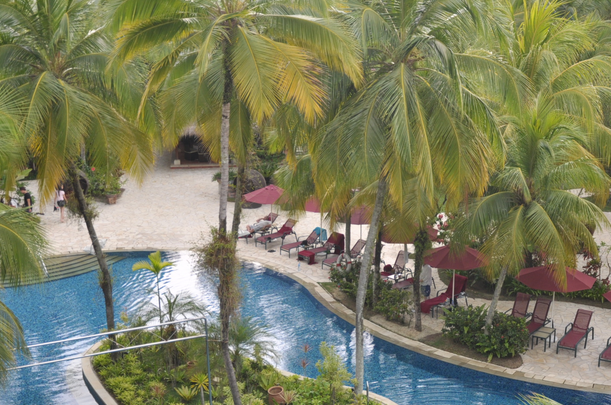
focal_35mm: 61
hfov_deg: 32.8
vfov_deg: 22.1
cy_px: 279
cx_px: 361
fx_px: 1034
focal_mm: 26
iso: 200
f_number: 4
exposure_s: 1/100
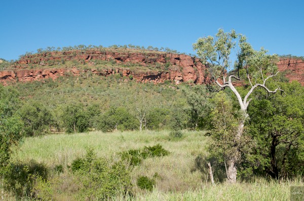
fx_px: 379
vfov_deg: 29.8
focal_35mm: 45
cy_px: 100
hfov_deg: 43.7
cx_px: 152
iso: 320
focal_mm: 30
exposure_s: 1/400
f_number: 10
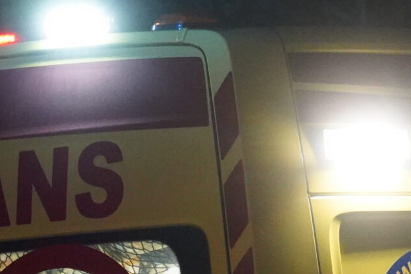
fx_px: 4819
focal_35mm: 422
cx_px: 565
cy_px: 368
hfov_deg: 4.9
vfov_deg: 3.3
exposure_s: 1/160
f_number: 4
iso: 12800
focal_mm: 105
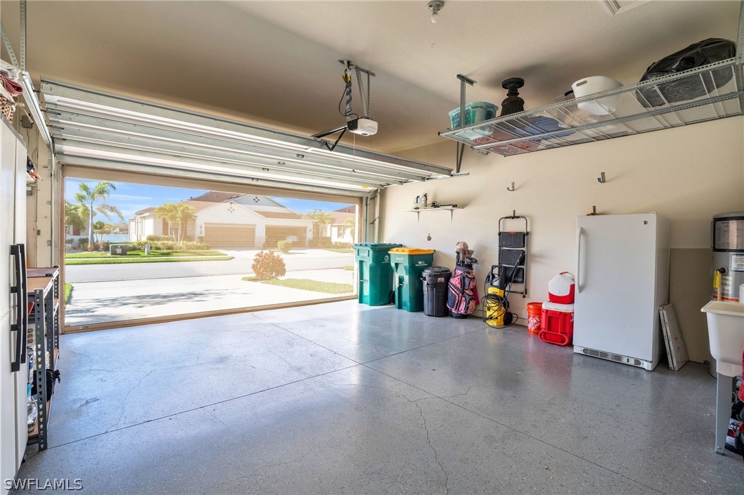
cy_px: 248
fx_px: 331
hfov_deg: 96.8
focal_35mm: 16
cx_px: 372
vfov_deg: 73.7
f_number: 9
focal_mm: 16
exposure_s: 1/20
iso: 200
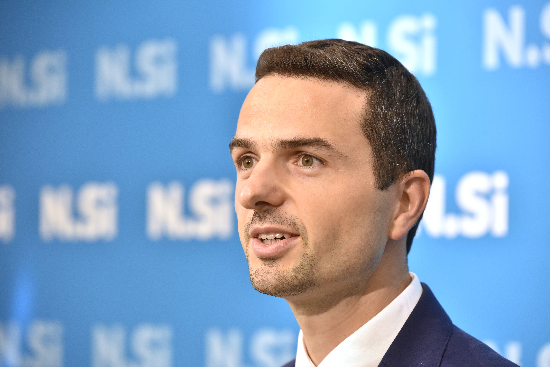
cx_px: 275
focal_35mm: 200
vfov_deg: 6.9
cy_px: 184
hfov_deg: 10.3
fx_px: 3057
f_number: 5
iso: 1600
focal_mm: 200
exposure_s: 1/160
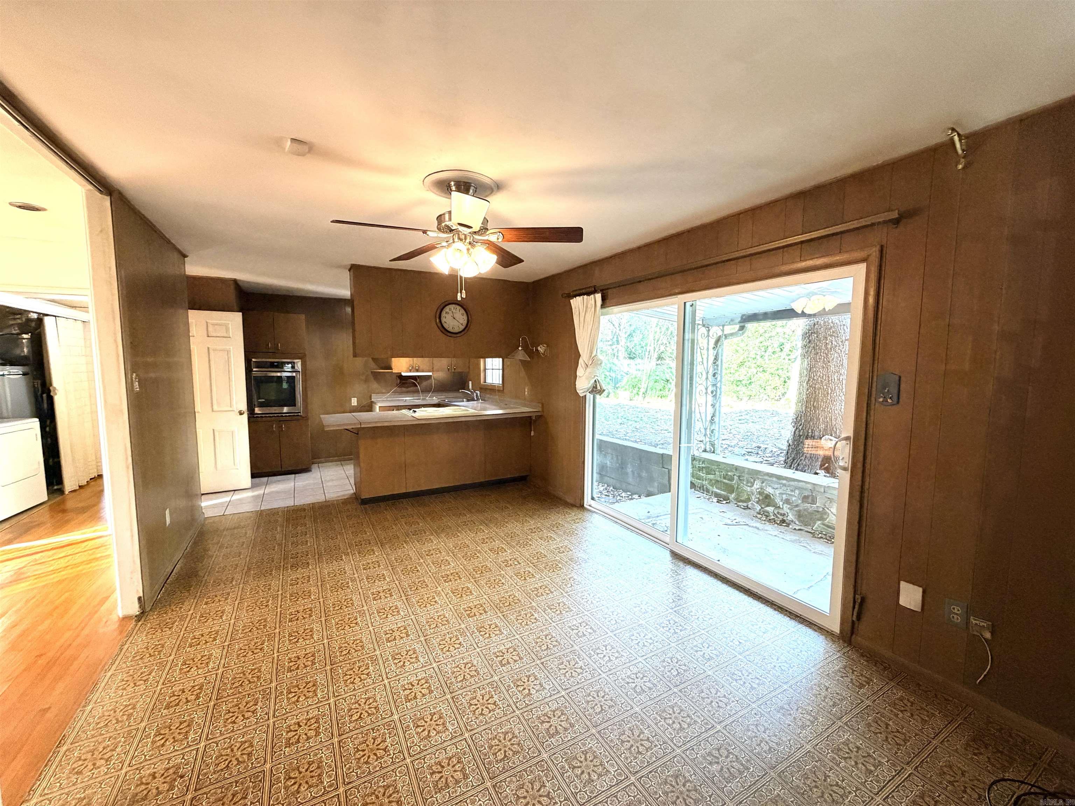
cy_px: 403
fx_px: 435
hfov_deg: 102.1
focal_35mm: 14
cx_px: 538
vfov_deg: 85.7
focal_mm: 2.22
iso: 320
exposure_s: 1/60
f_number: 2.2
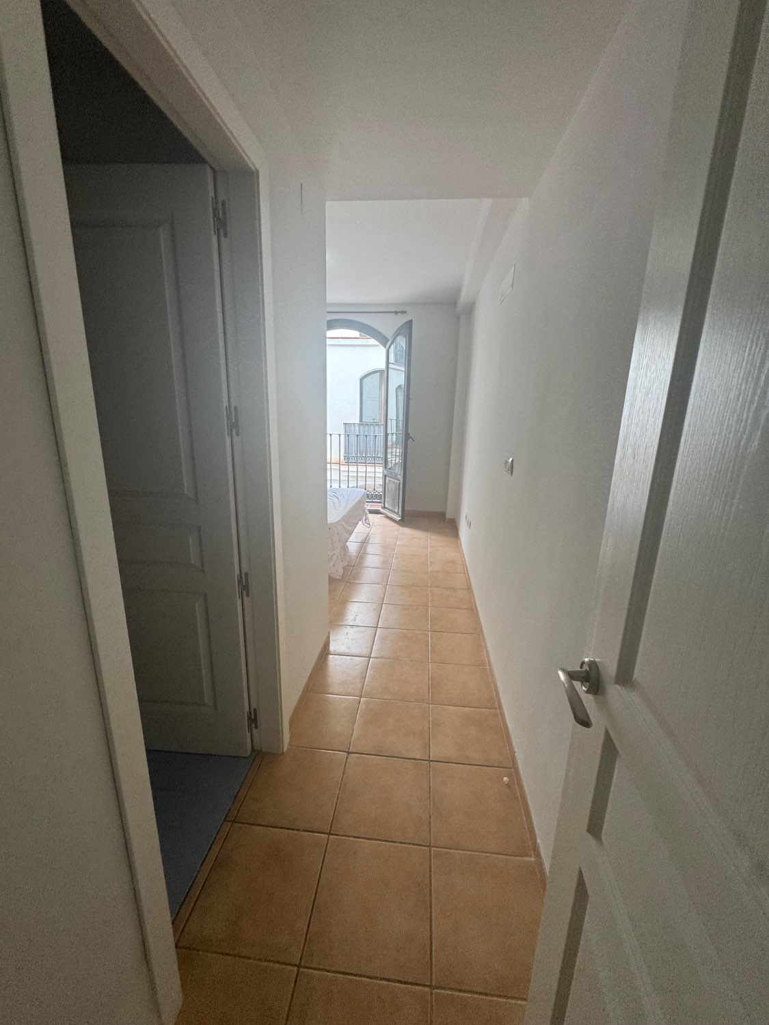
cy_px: 512
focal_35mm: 14
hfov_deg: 85.7
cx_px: 384
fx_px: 415
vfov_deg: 102.1
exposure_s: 1/100
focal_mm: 2.22
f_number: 2.2
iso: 125
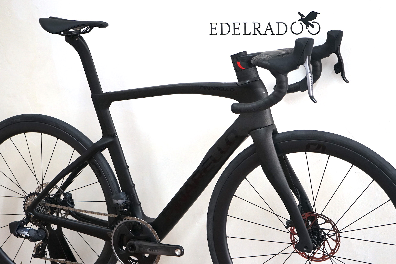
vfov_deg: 21.6
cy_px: 147
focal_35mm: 63
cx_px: 195
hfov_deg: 31.9
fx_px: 693
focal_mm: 55
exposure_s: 1/160
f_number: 5
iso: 1600
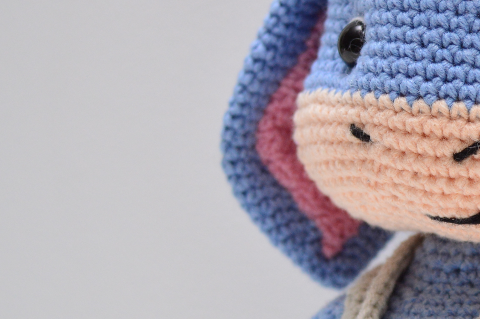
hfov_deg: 17.2
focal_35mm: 116
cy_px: 142
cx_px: 511
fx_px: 1545
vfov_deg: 11.8
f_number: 4.5
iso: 400
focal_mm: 28
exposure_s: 1/160
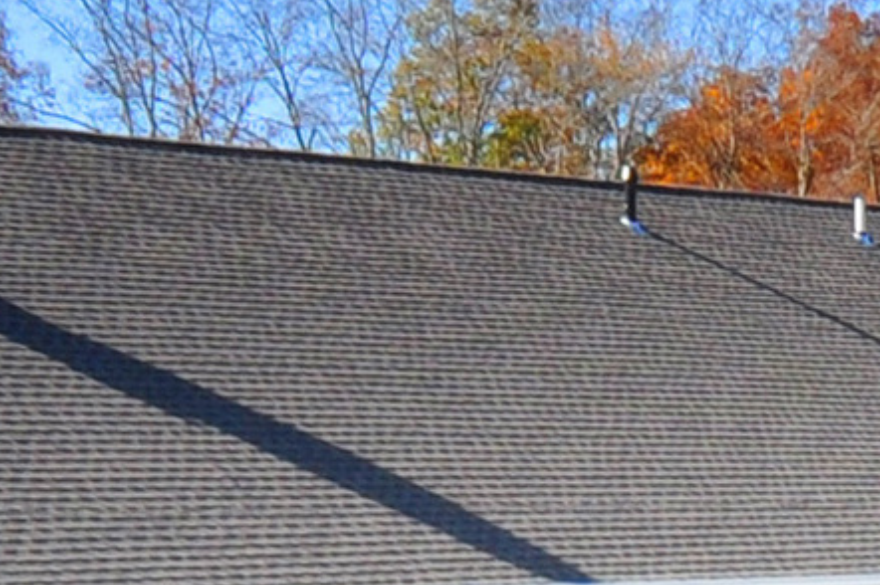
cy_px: 871
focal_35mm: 135
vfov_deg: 9.8
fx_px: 3309
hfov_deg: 14.7
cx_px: 1005
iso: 250
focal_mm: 13
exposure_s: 1/400
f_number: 8
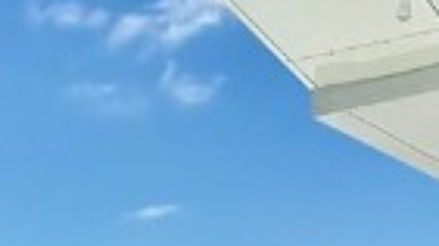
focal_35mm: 111
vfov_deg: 9.9
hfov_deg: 19.3
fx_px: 1291
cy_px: 529
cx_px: 168
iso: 50
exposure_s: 1/4425
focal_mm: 2.22
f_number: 2.2
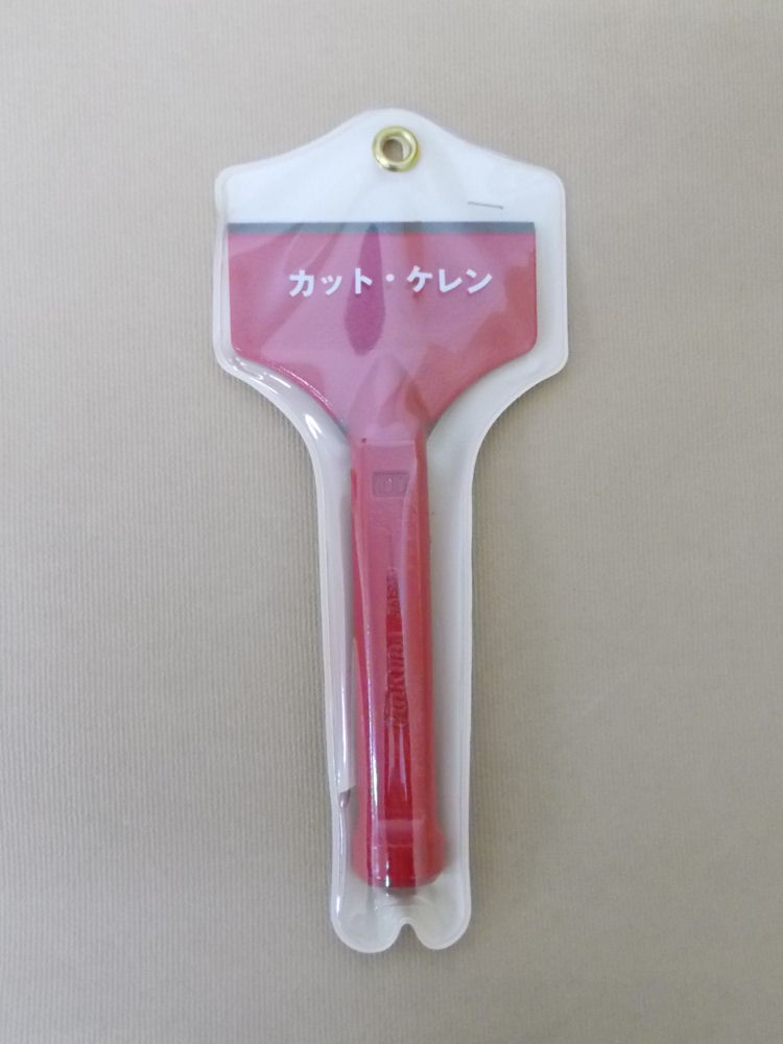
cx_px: 392
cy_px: 522
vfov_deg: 67.3
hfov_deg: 53.1
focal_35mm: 26
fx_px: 784
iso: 800
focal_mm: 4.6
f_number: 3.2
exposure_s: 1/50
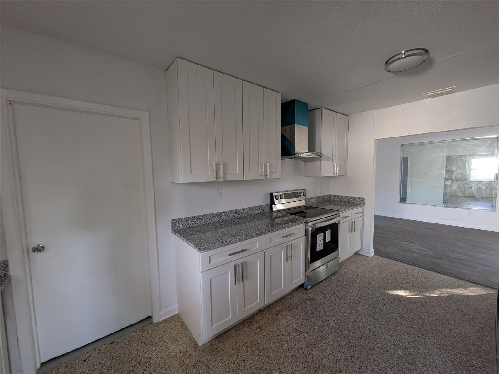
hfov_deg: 102.1
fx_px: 202
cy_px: 187
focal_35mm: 14
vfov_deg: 85.7
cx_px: 250
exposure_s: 1/24
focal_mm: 1.83
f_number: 2.2
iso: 184
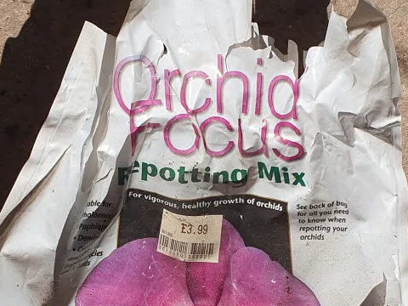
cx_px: 157
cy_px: 139
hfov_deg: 47.5
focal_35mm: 39
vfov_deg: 36.8
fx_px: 460
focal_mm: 4.32
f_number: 2.4
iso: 50
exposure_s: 1/3333
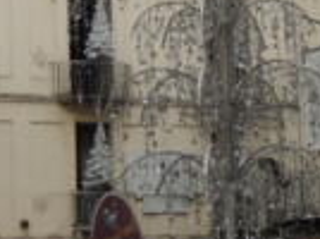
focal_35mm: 161
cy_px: -80
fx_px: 1486
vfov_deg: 9.0
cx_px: 14
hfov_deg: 12.2
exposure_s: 1/200
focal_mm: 7.6
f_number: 3.4
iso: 100
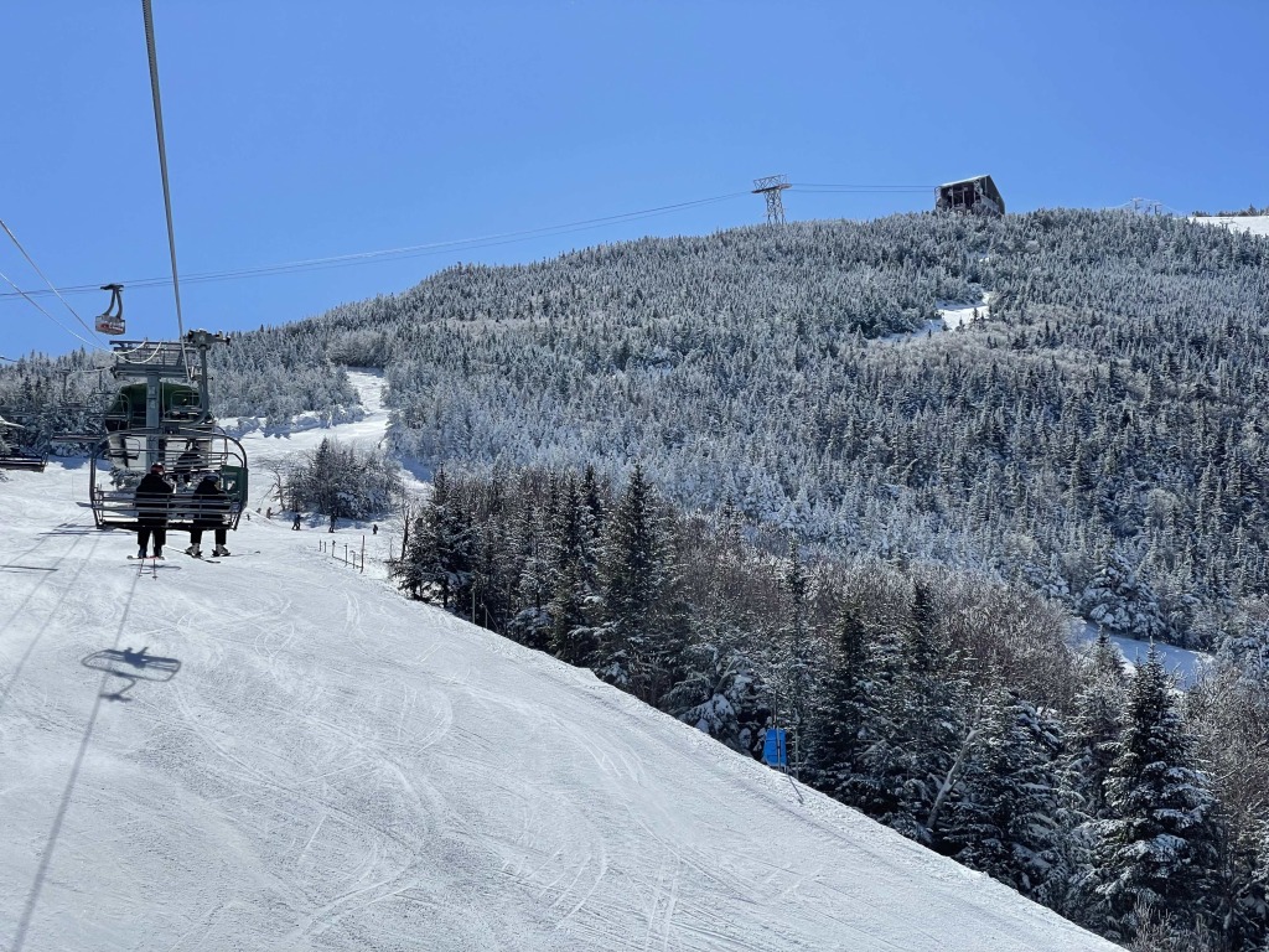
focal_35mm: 52
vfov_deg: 28.0
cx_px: 634
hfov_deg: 36.8
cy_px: 476
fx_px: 1906
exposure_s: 1/5319
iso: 25
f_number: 2
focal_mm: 6
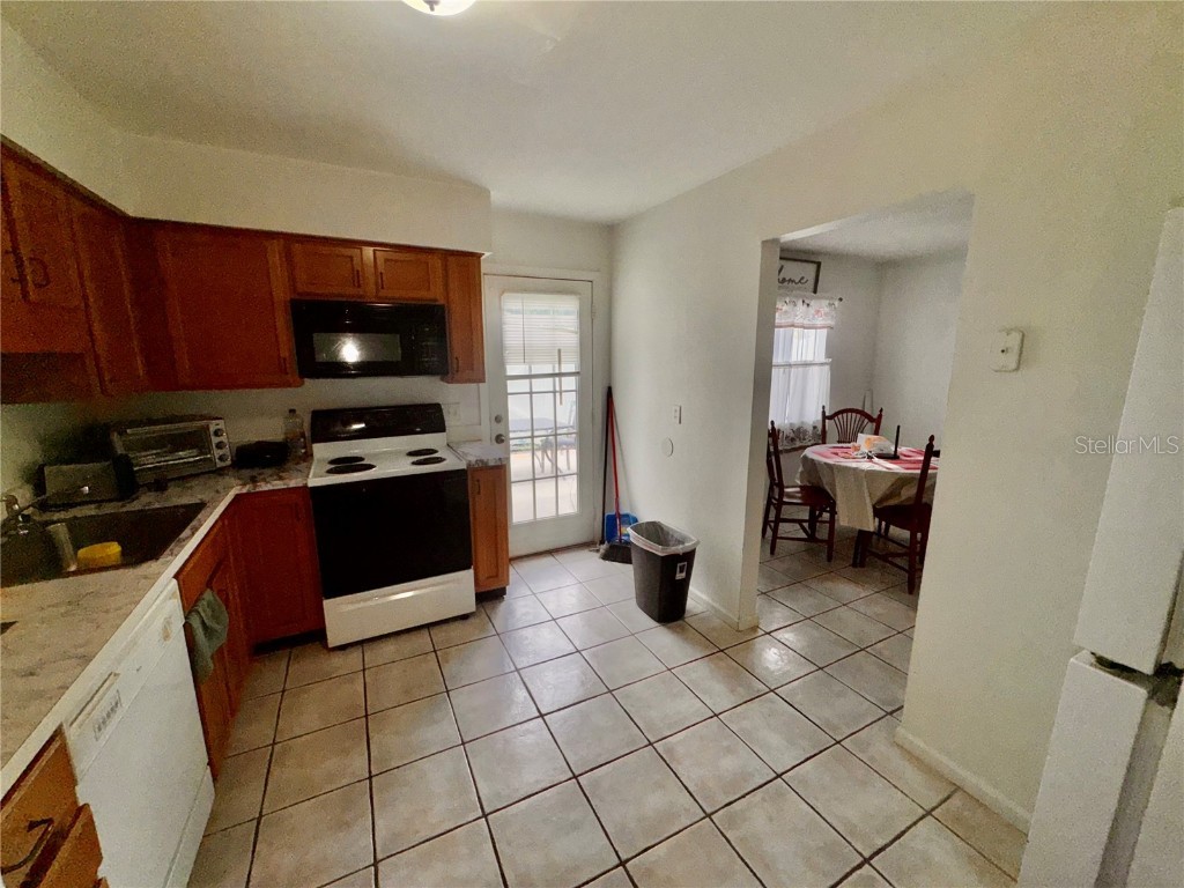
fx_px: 479
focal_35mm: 14
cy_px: 444
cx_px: 592
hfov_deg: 102.1
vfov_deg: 85.7
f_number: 2.2
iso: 32
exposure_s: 1/277
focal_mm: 2.22
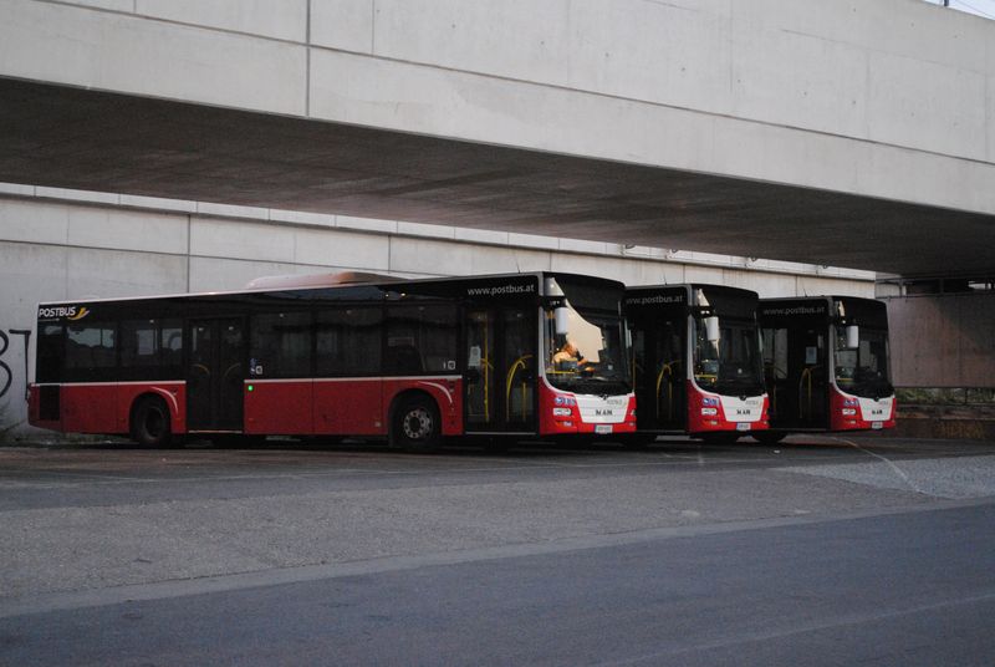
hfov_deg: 33.4
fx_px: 1661
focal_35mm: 60
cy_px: 334
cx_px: 498
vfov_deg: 22.7
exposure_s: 1/20
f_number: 5.3
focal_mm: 40
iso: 1600
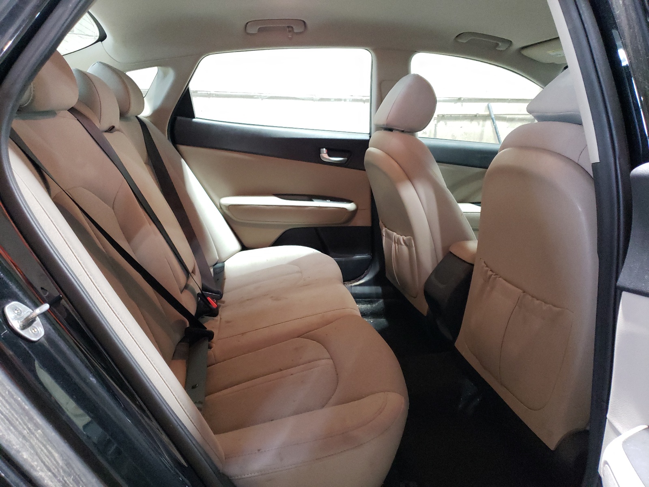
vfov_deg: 53.1
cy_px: 244
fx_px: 487
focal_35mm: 26
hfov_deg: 67.3
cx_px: 324
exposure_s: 1/24
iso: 474
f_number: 1.5
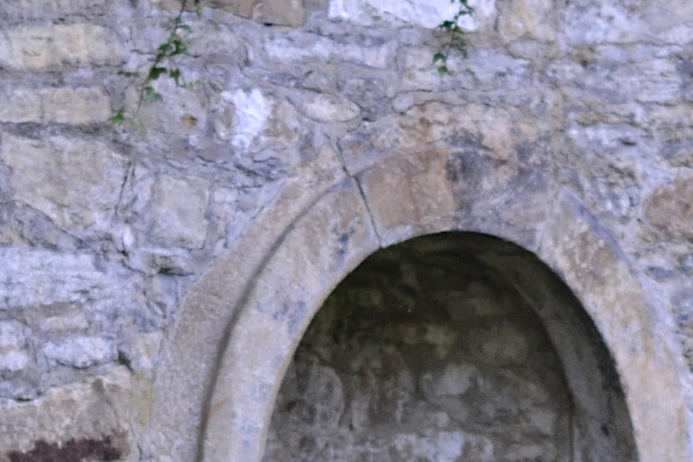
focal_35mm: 609
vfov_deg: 2.2
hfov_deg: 3.4
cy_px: 985
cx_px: 753
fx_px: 11732
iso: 200
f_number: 2.2
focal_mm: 85
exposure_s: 1/500
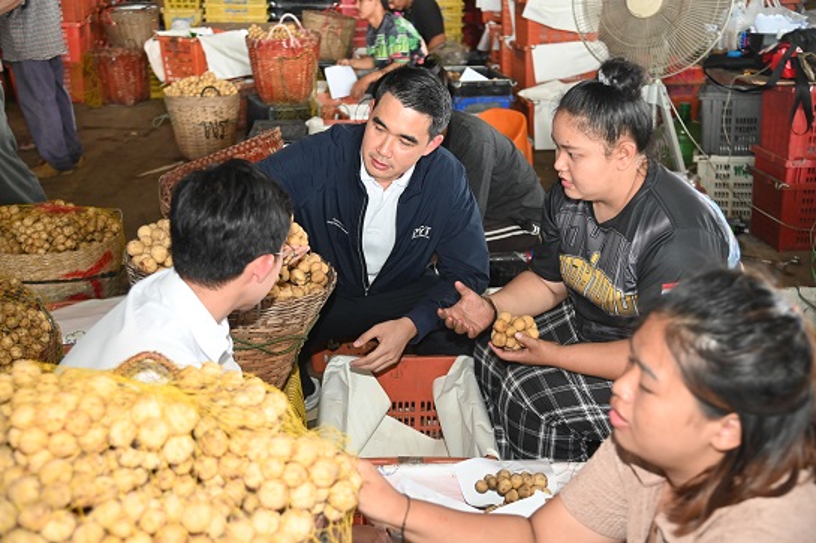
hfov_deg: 42.8
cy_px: 272
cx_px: 408
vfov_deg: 29.2
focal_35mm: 46
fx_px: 1042
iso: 2800
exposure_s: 1/125
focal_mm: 46
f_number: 4
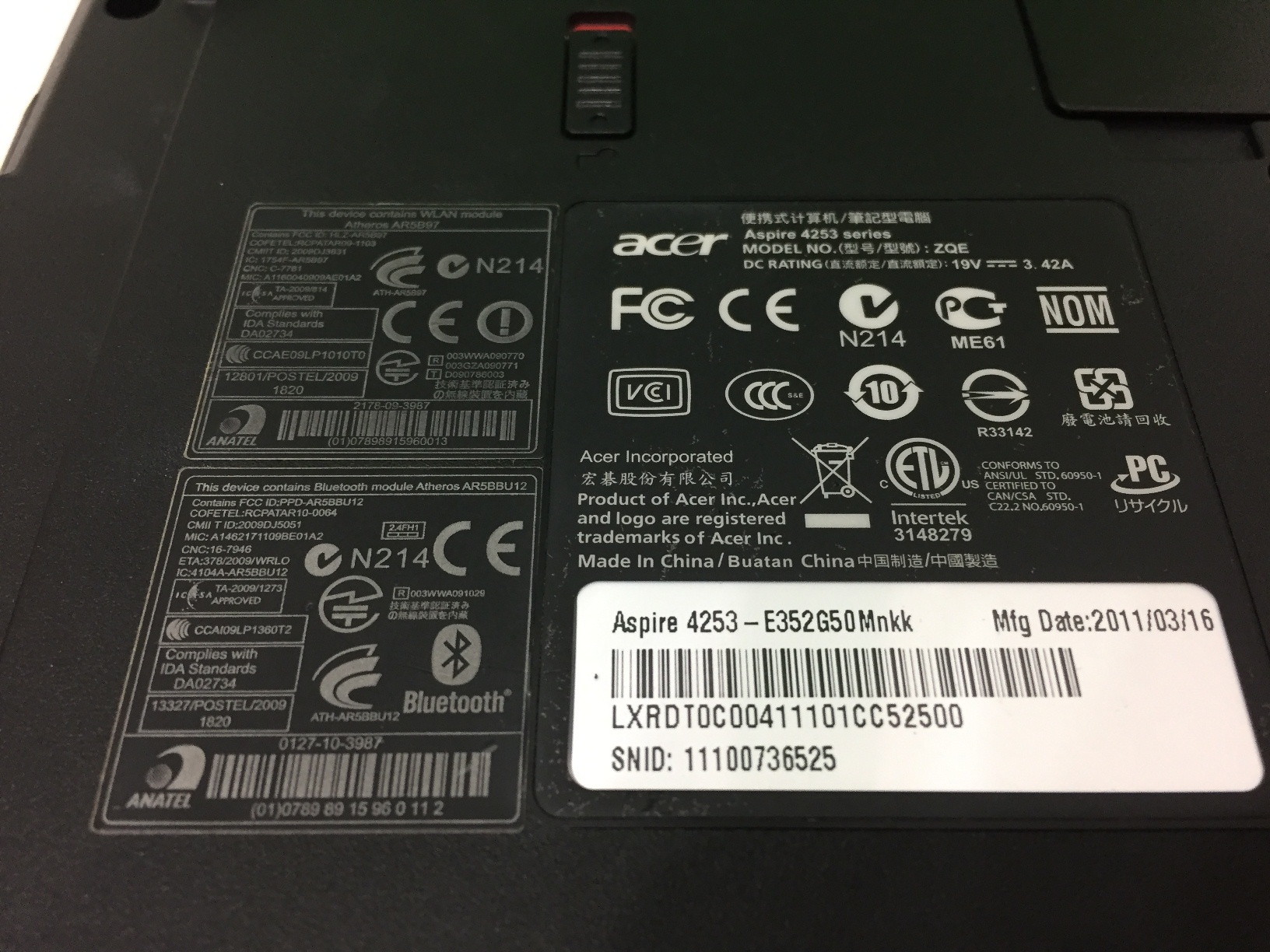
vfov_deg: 48.2
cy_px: 476
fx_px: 1064
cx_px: 635
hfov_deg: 61.7
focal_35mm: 29
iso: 160
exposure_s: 1/33
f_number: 2.2
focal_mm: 4.15
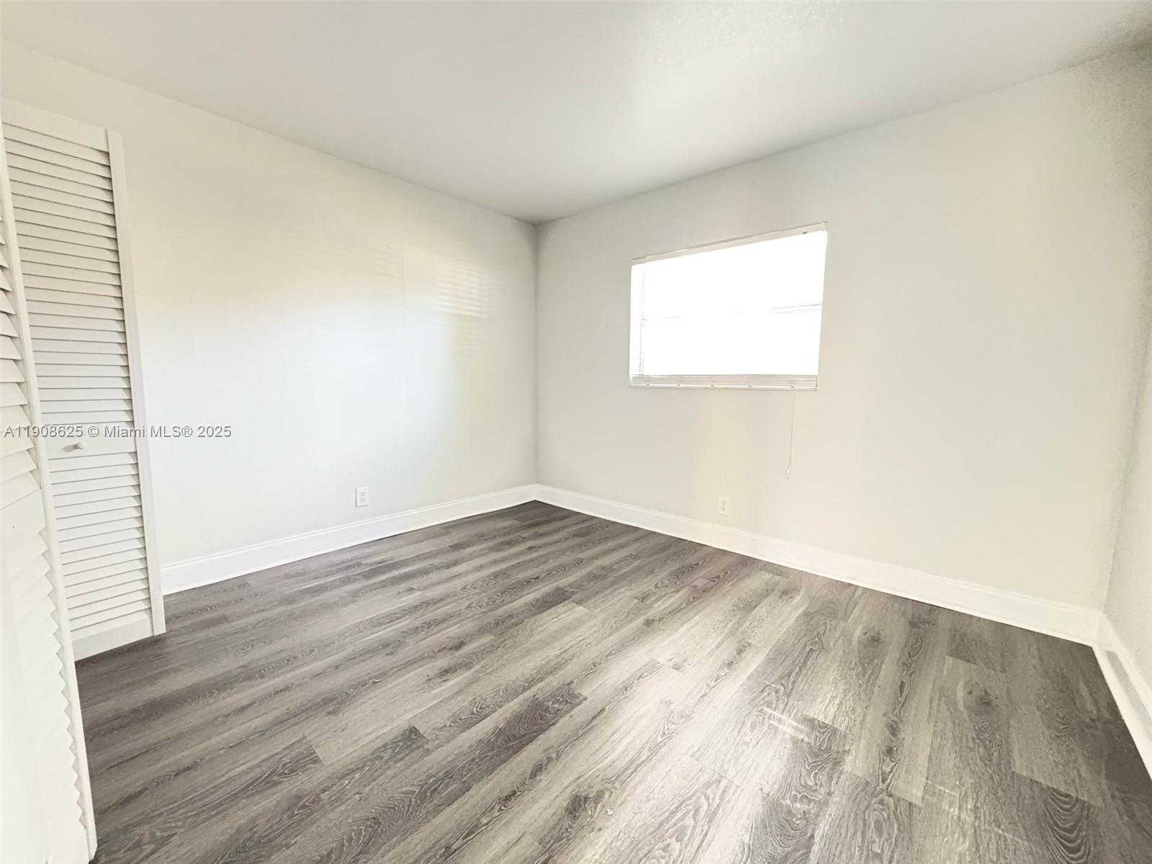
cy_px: 432
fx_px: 466
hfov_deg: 102.1
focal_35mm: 14
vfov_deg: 85.7
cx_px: 576
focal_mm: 2.22
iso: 1600
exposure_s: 1/22
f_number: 2.2
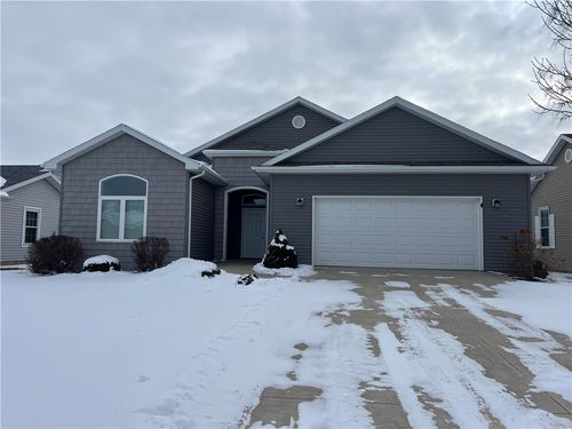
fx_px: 430
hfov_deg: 67.3
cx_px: 286
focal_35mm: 26
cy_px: 214
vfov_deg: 53.1
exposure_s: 1/9434
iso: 50
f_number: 1.5
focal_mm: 5.7
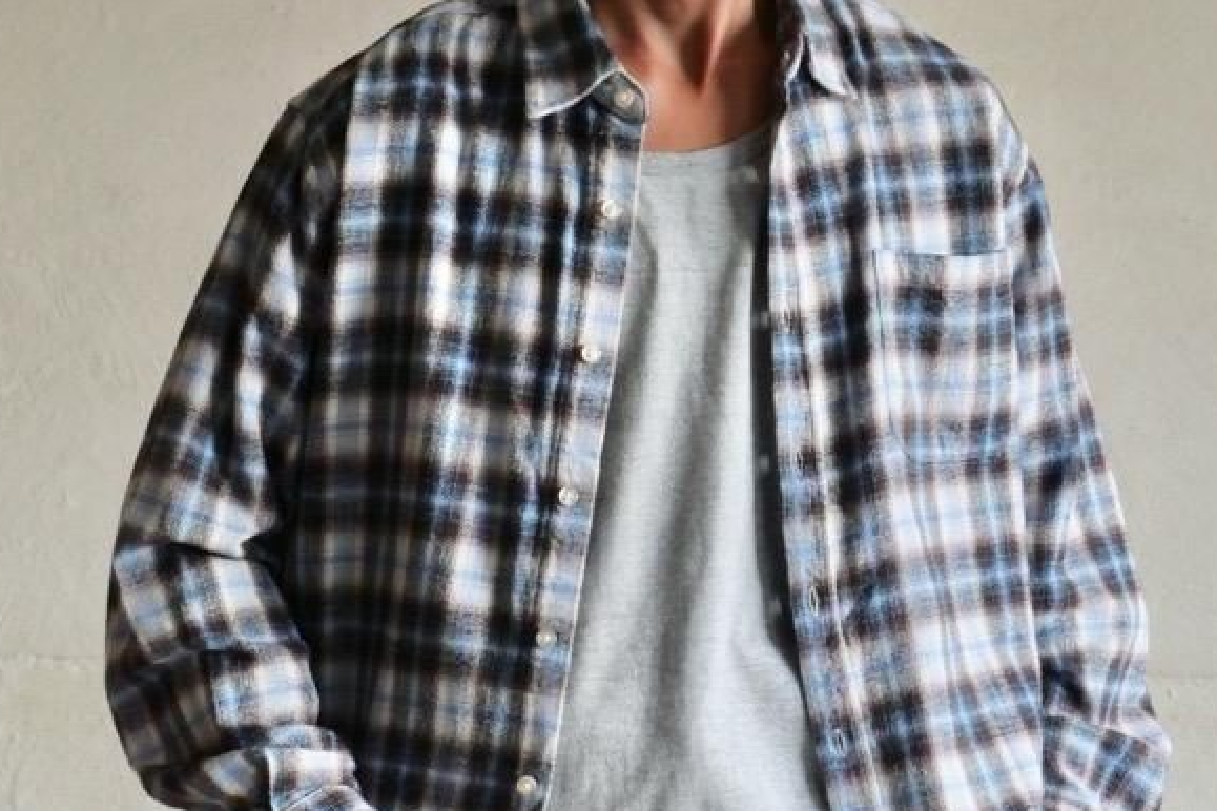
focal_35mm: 141
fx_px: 4766
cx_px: 607
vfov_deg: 9.7
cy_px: 692
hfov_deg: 14.6
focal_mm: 46
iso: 1250
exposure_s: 1/100
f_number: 3.9
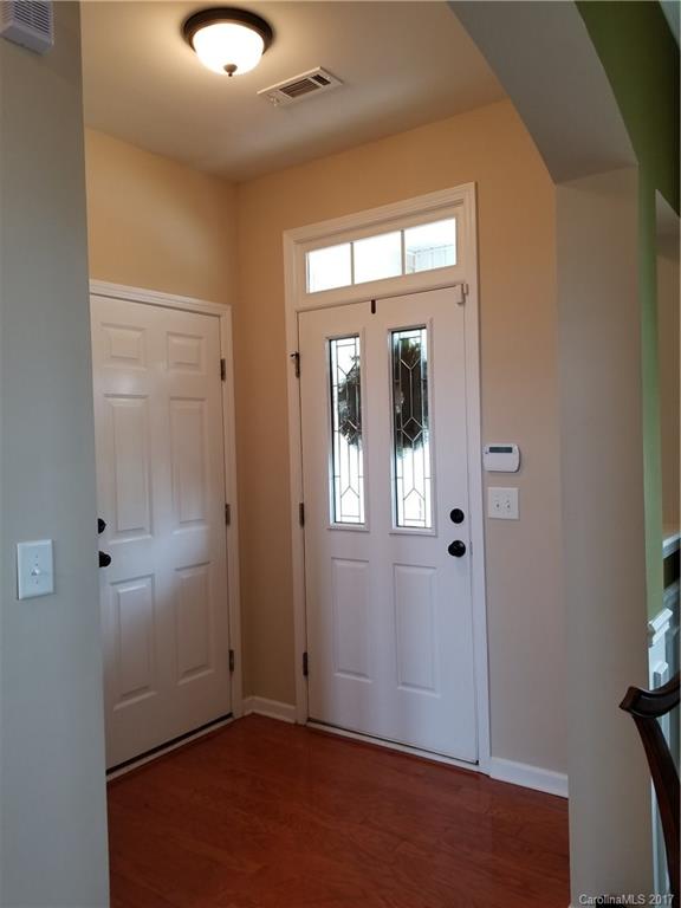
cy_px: 454
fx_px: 682
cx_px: 340
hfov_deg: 53.1
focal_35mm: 26
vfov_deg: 67.3
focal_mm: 4.25
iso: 160
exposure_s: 1/40
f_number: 1.7
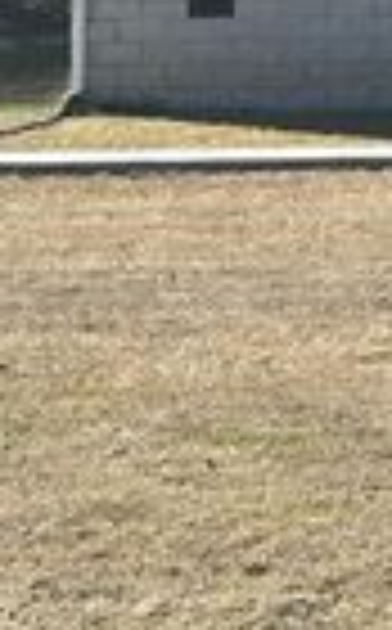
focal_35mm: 182
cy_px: -146
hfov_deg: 6.7
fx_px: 3124
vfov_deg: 11.3
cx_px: 1054
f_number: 1.78
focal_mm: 6.86
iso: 64
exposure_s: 1/1613
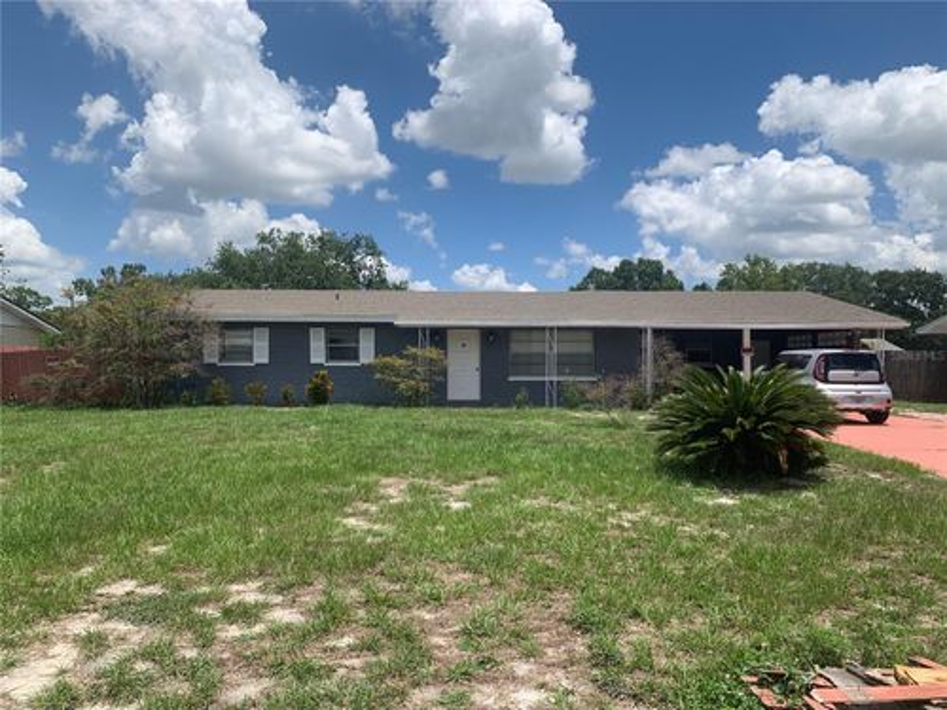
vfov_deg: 53.1
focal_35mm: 26
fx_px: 711
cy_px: 355
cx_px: 474
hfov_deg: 67.3
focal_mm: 4.25
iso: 25
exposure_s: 1/3086
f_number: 1.8
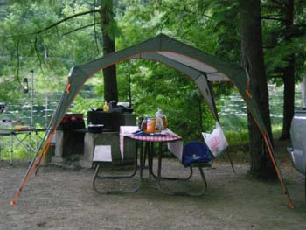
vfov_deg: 19.9
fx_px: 655
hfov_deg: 26.3
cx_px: 153
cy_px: 115
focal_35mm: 74
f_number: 4.6
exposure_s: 1/120
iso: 800
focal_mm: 12.3
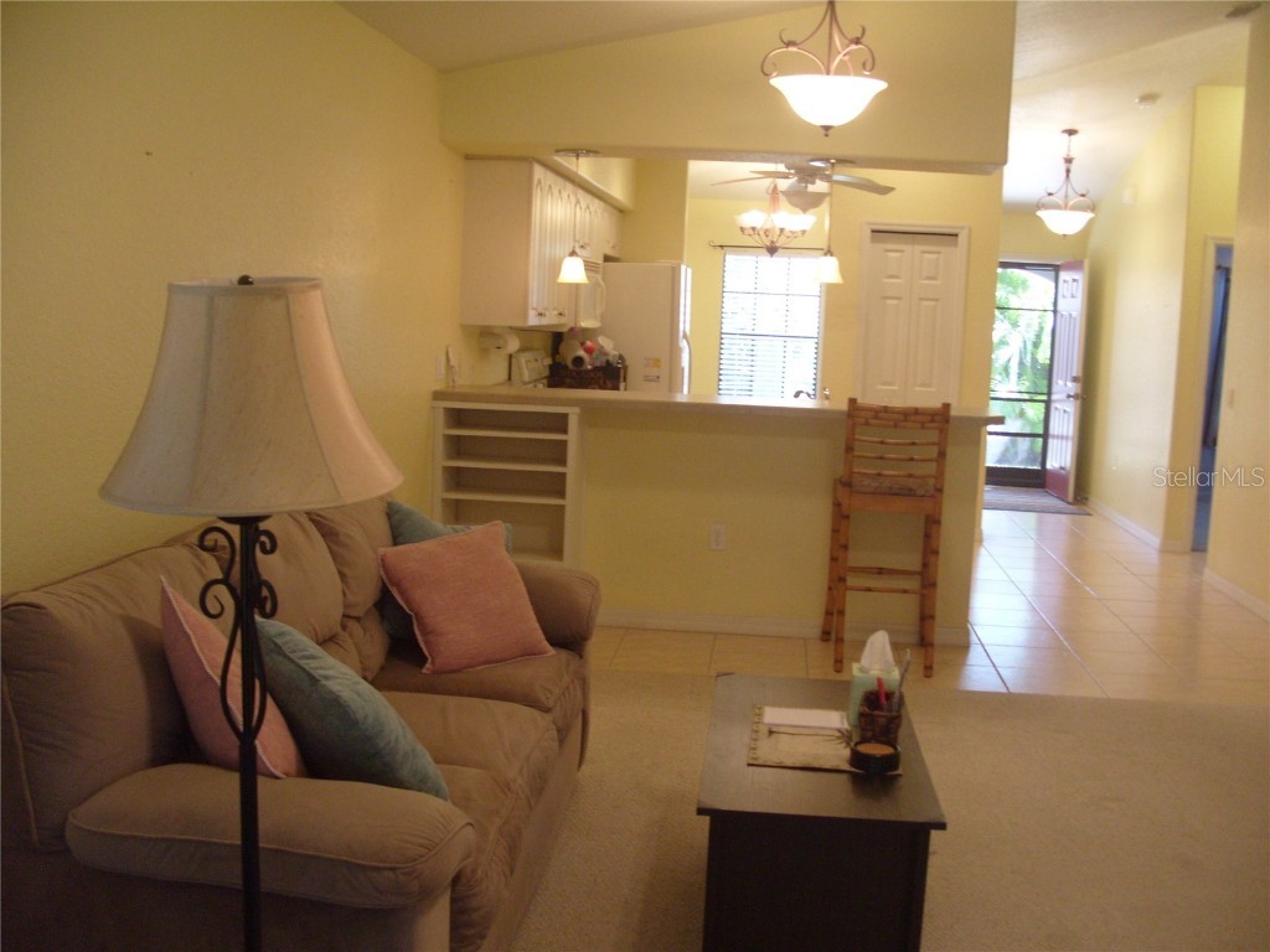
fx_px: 1284
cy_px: 476
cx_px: 635
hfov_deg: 52.6
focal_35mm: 35
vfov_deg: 40.7
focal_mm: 7.8
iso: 200
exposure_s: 1/45
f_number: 2.8
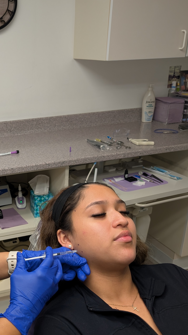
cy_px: 180
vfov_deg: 52.7
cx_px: 7
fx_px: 337
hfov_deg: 29.4
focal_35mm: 38
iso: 46
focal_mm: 6.9
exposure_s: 1/40
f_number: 1.68
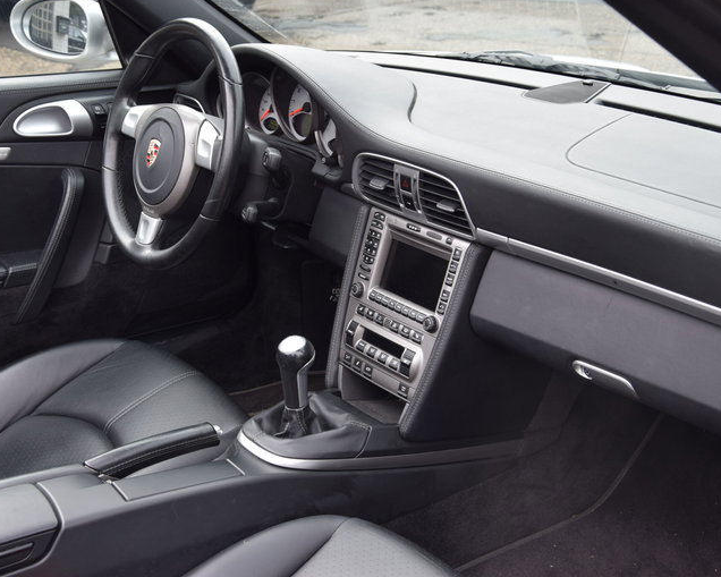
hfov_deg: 36.6
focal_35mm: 51
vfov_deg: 29.7
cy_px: 287
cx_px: 351
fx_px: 1088
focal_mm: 30
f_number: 6.3
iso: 400
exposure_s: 1/160
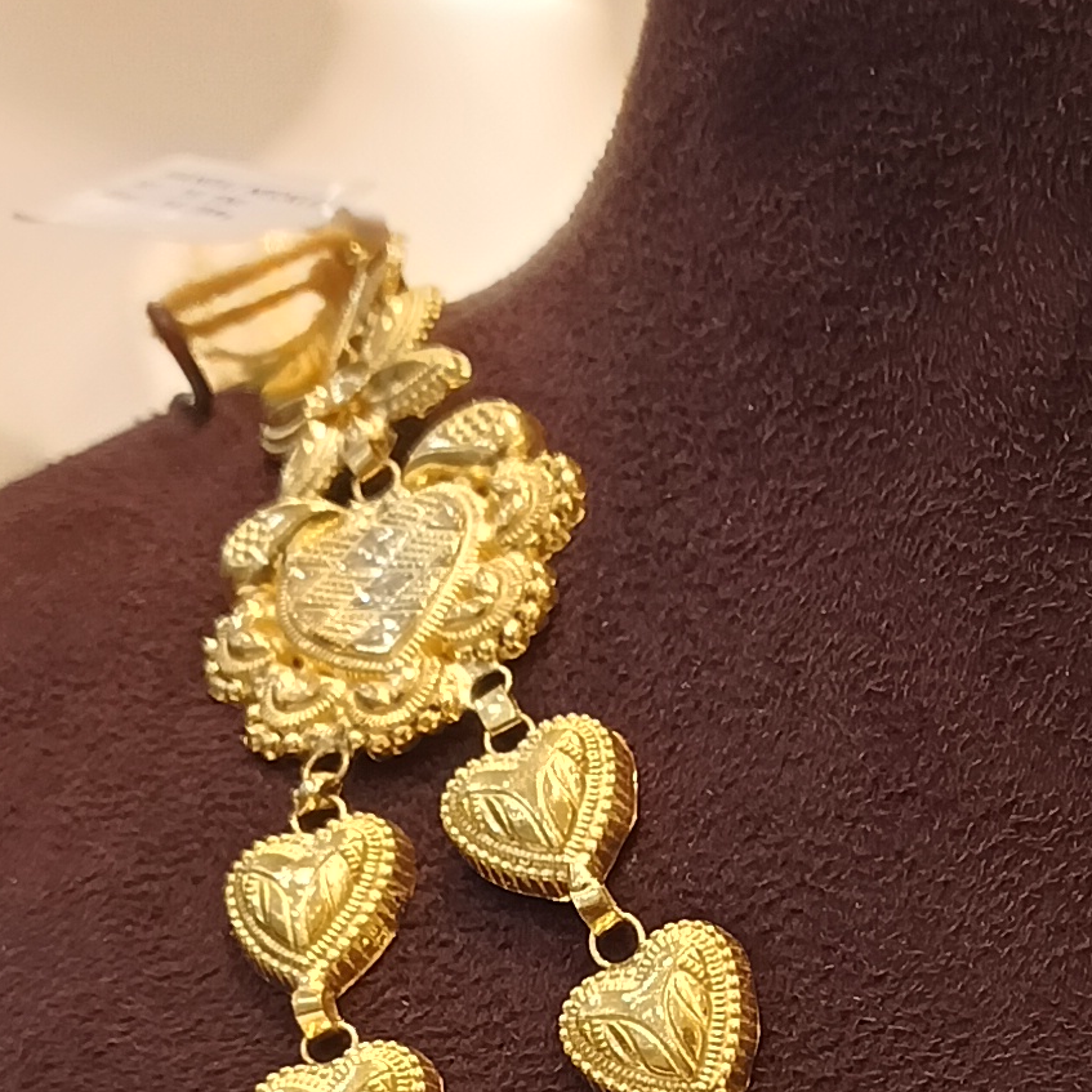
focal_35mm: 92
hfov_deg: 18.1
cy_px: 1343
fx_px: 3284
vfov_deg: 17.9
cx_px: 1230
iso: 80
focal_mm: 3.61
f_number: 1.8
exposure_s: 1/100
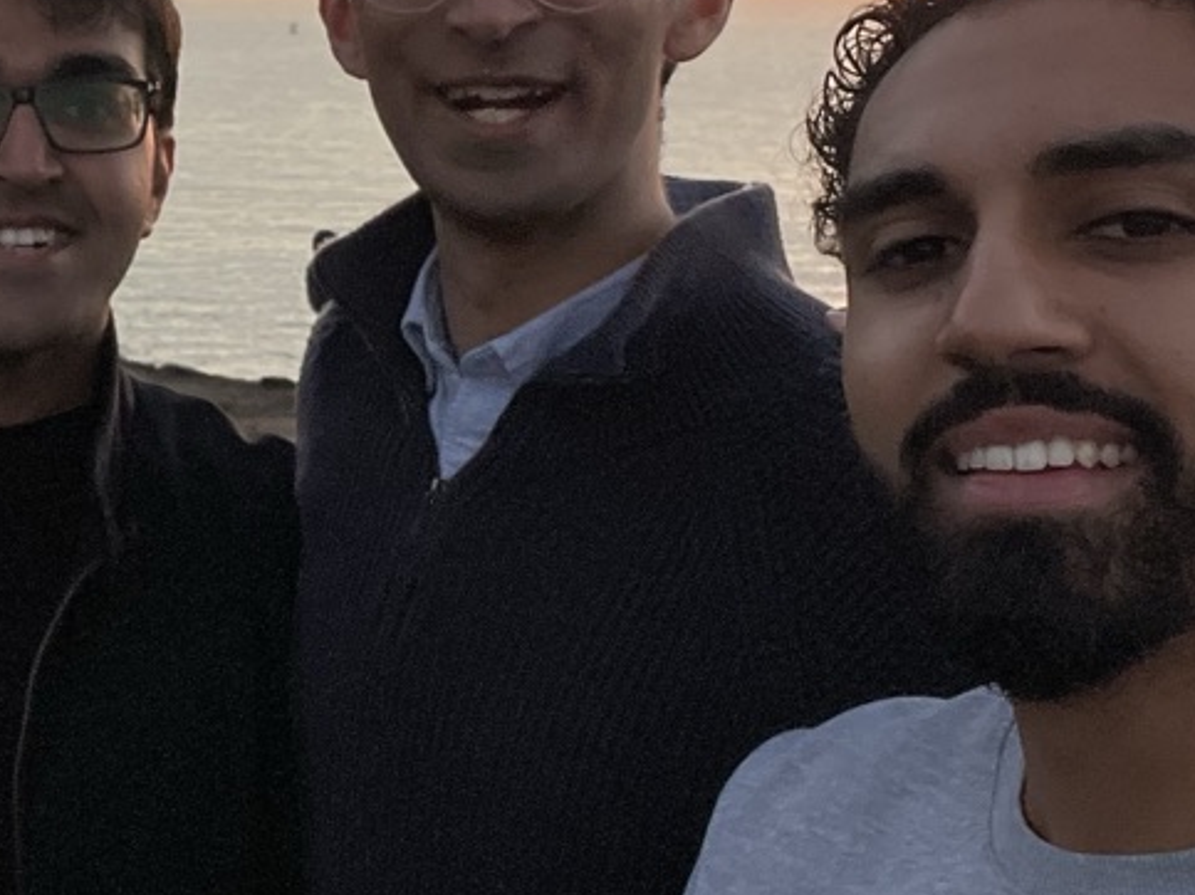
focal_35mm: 61
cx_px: 220
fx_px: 2105
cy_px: 240
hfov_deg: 30.8
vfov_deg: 23.8
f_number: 2.2
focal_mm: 2.71
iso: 32
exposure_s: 1/258
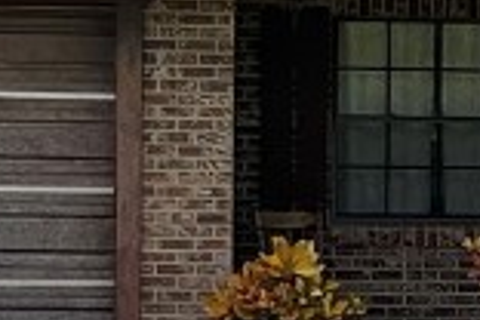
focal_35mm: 198
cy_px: 283
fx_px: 2640
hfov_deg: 10.3
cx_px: 542
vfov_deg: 6.9
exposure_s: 1/1786
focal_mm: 3
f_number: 1.8
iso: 16
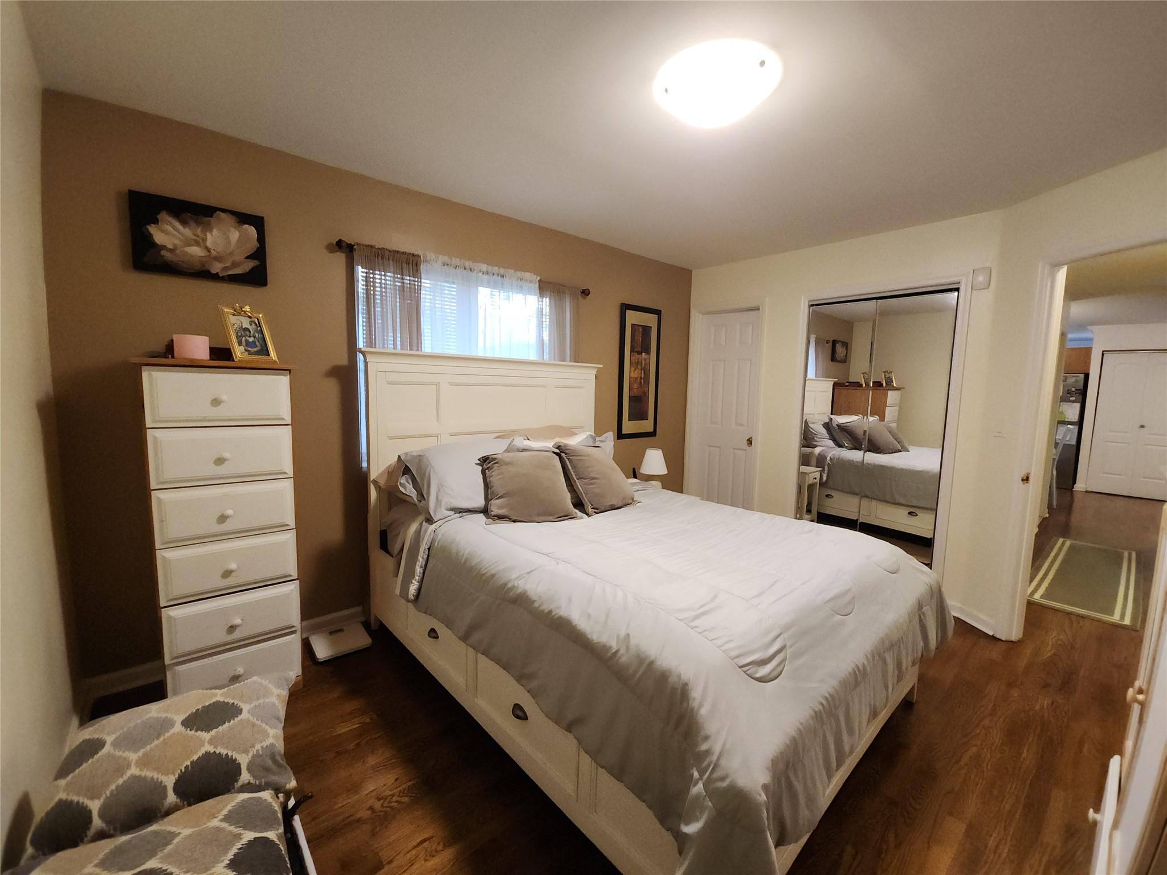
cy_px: 438
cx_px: 584
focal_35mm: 13
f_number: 2.2
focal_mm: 2.2
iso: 320
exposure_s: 1/60
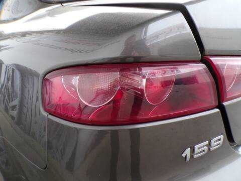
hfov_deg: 71.6
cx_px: 120
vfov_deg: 56.8
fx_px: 167
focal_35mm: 24
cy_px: 90
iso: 100
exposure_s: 1/56
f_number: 4.4
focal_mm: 4.3
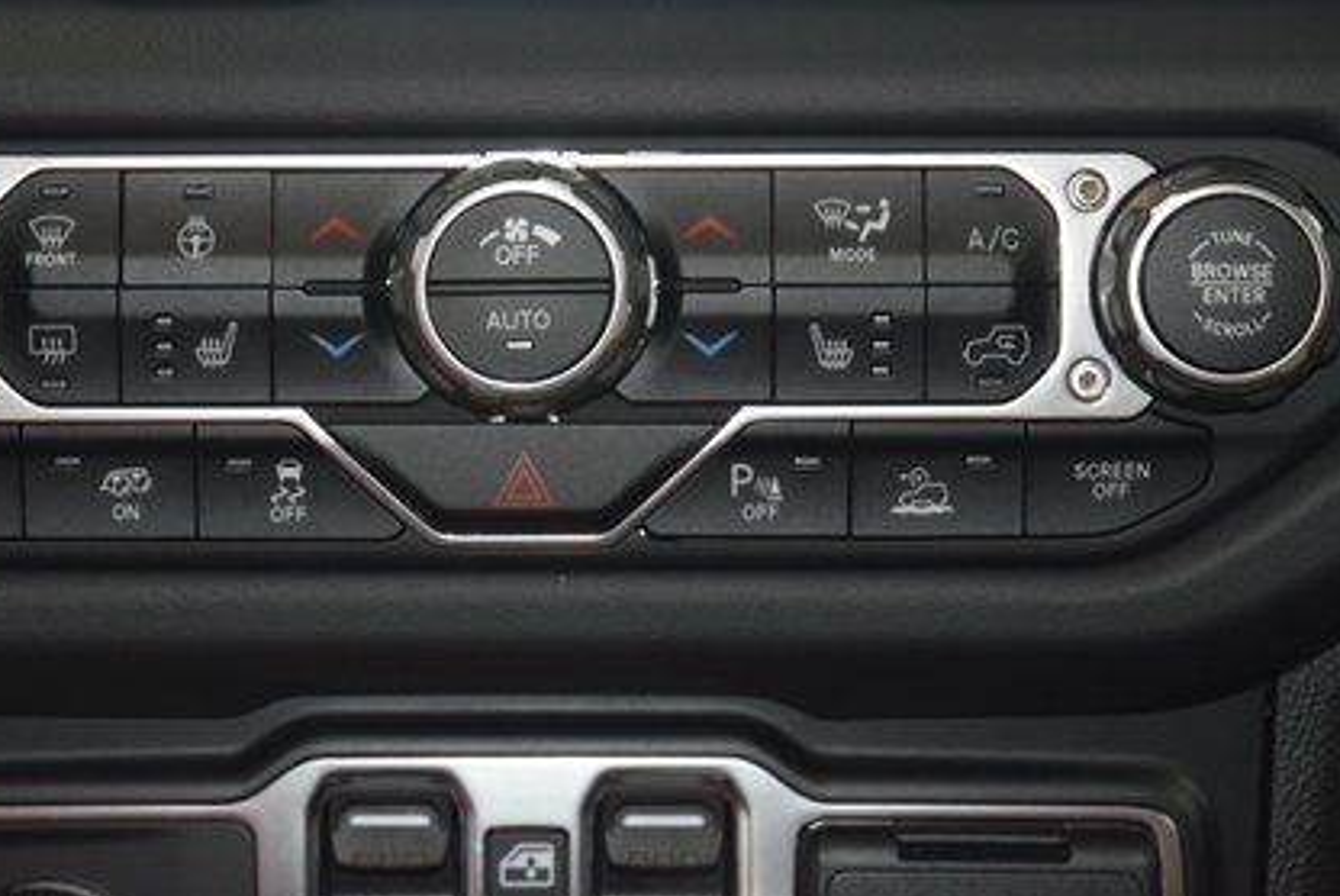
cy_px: 266
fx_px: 5326
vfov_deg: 9.6
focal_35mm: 143
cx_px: 522
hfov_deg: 14.3
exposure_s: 1/30
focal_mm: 62
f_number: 4.5
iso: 1400
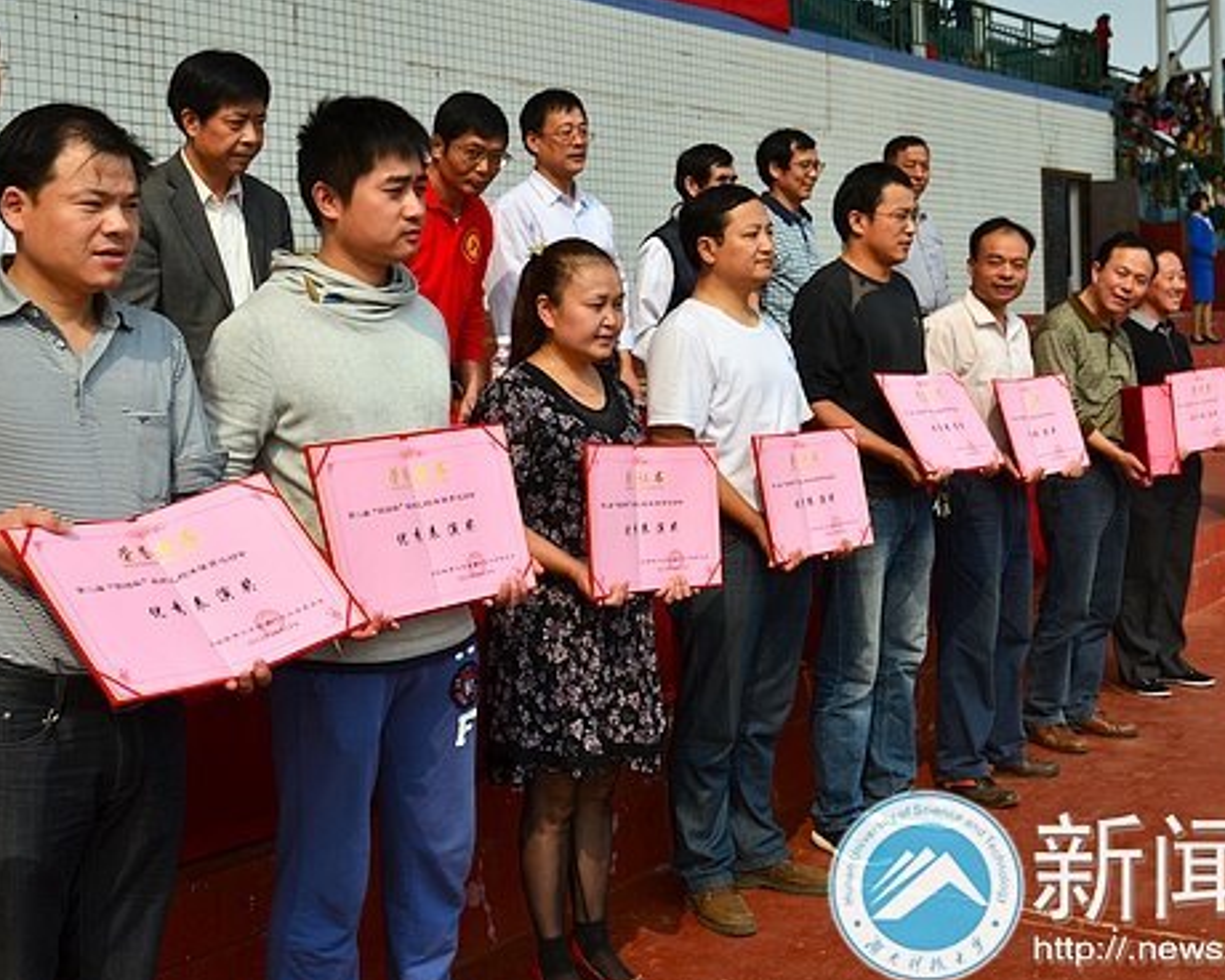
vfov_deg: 34.1
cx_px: 602
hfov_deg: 42.0
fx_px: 1595
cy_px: 483
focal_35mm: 44
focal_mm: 24
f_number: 8
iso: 200
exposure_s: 1/640
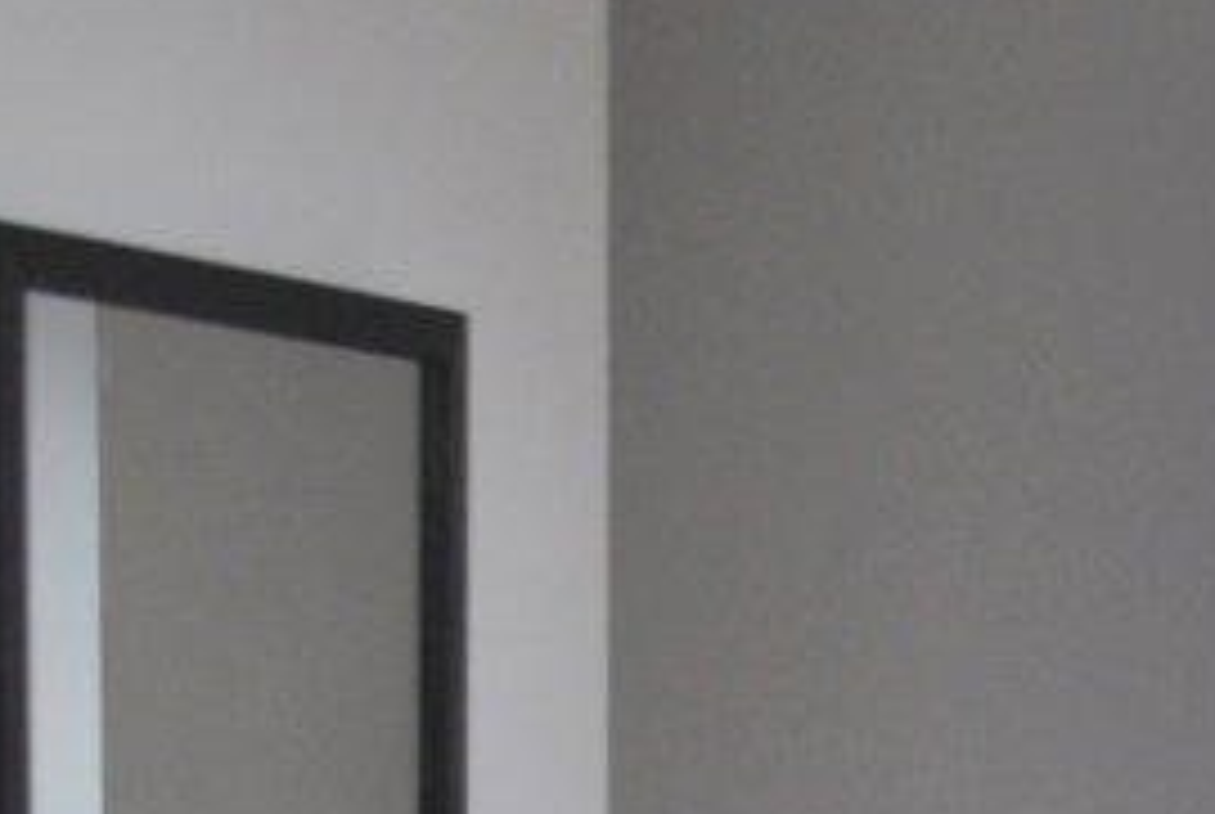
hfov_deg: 9.3
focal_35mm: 213
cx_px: 1922
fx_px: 7200
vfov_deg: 6.1
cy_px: 2237
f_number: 4.5
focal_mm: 24
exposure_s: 1/80
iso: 200
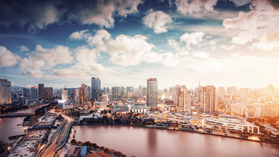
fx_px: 133
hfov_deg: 92.7
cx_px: 139
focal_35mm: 18
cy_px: 93
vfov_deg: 60.5
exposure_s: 15
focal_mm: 17
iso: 100
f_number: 20
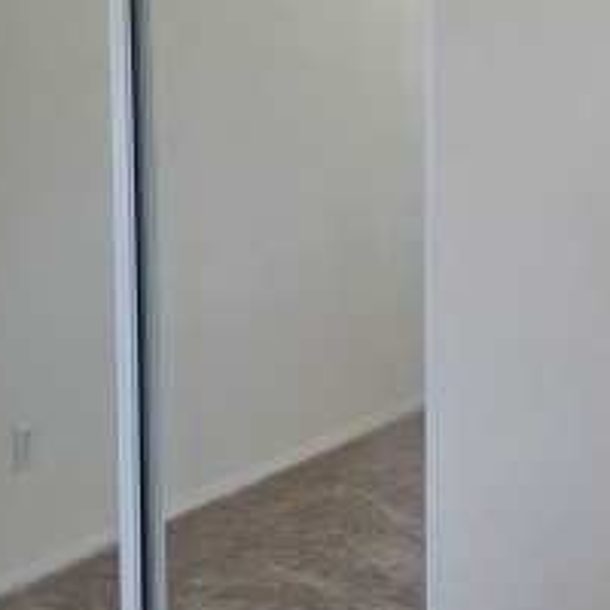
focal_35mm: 104
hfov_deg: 16.7
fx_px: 2073
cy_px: 217
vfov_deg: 16.7
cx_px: 445
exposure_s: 1/120
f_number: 1.7
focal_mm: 6.3
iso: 50
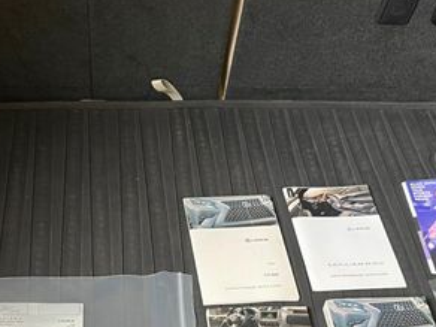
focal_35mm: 57
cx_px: 167
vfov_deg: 24.5
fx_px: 718
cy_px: 327
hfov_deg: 33.6
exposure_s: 1/60
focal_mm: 5.1
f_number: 1.6
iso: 250
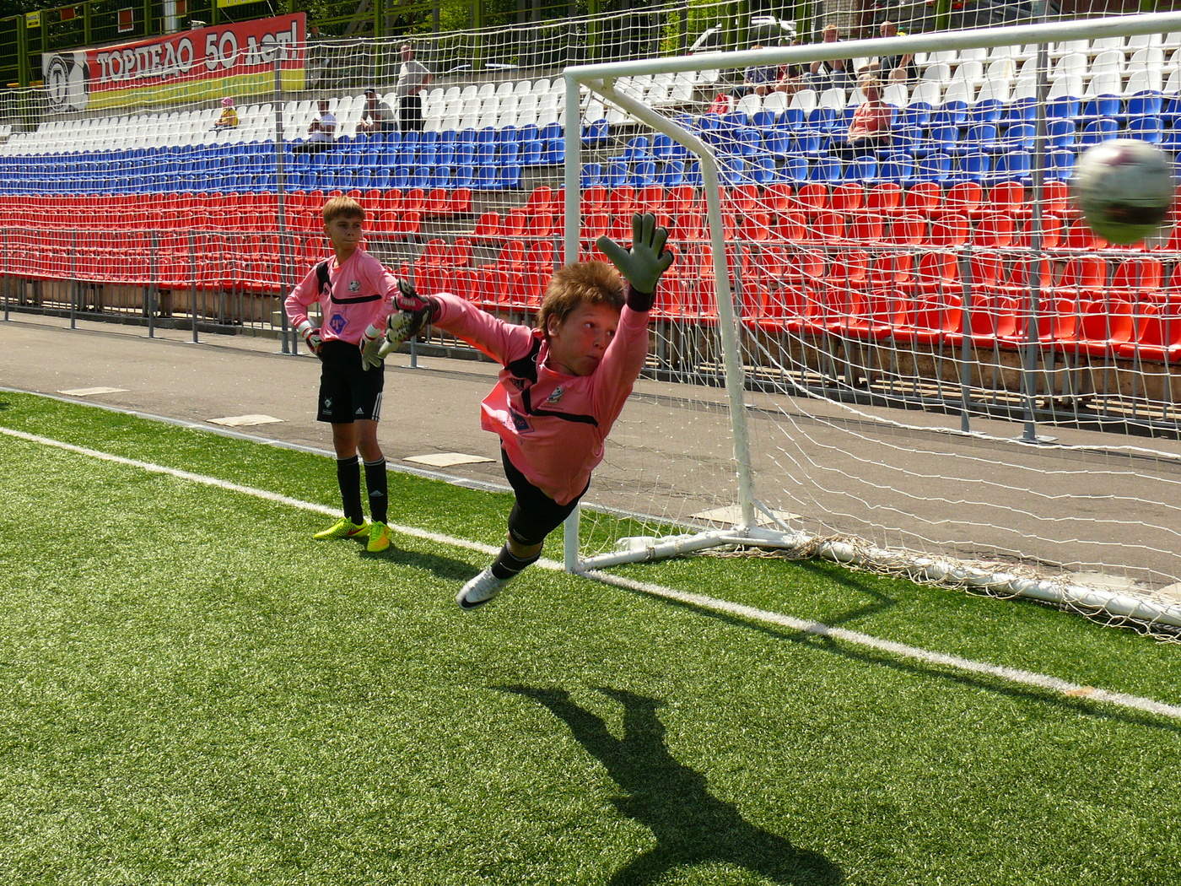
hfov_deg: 36.8
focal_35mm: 52
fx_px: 1774
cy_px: 443
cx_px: 590
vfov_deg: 28.0
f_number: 5.6
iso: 100
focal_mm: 9.8
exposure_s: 1/400
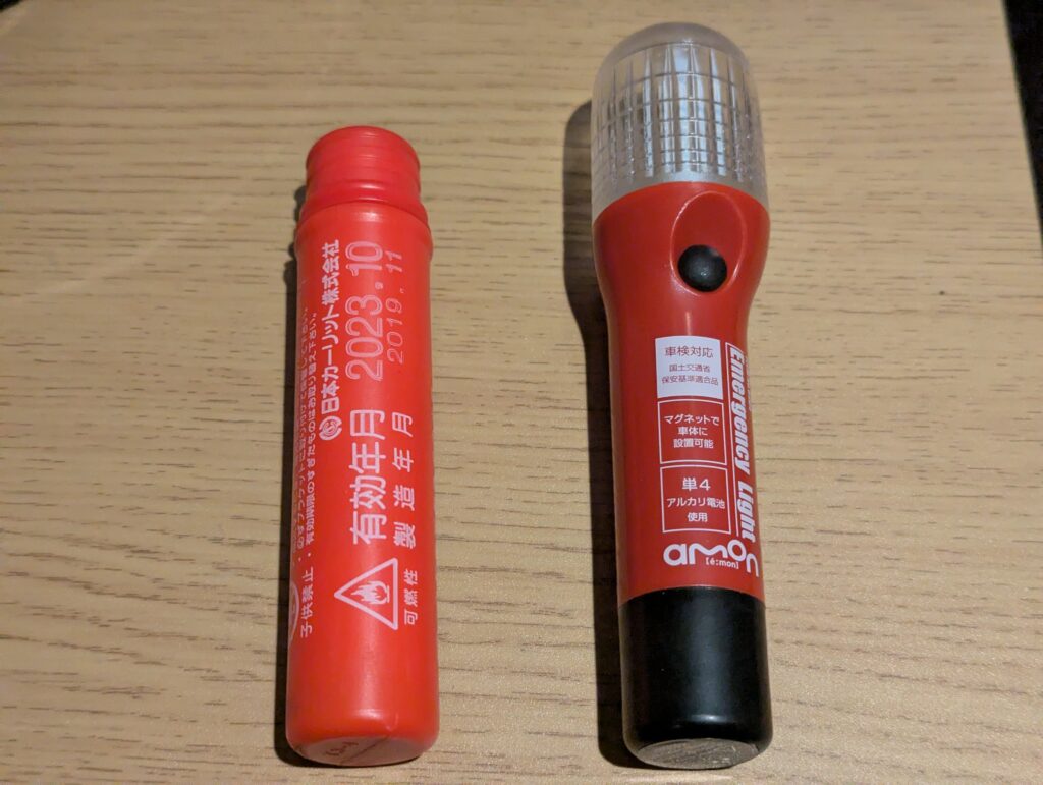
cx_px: 522
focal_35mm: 48
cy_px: 392
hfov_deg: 39.6
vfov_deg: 30.3
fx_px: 1448
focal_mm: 6.81
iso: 1283
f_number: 1.85
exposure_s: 1/40
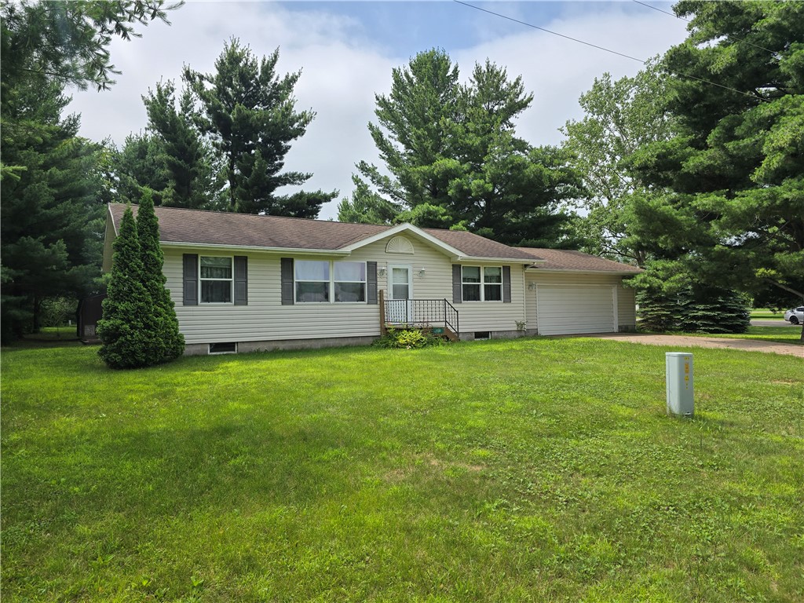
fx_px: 534
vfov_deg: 58.9
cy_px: 302
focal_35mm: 23
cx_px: 402
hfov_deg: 73.9
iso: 12
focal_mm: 6.3
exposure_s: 1/904
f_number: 1.7
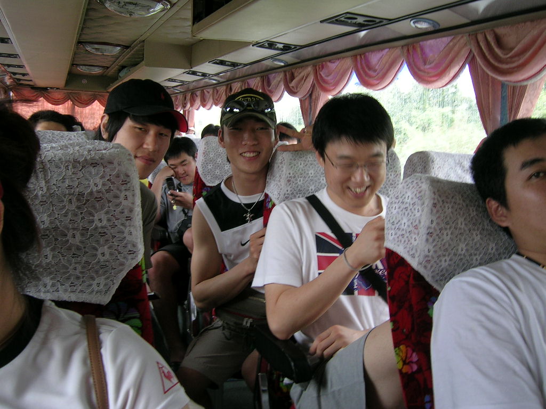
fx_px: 552
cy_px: 204
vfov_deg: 40.7
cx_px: 273
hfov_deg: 52.6
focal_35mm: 35
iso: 50
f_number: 2.8
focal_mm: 5.4
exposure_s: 1/62.8
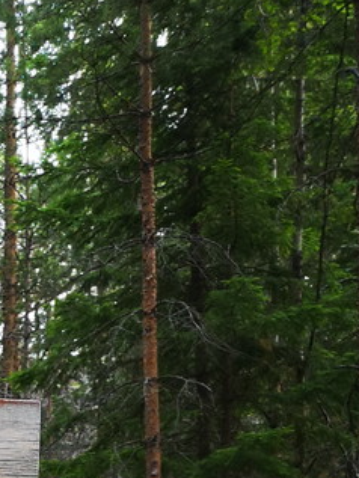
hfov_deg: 12.1
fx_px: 1506
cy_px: 778
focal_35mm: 109
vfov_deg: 16.1
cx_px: -350
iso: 125
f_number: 1.8
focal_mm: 3.95
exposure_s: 1/100
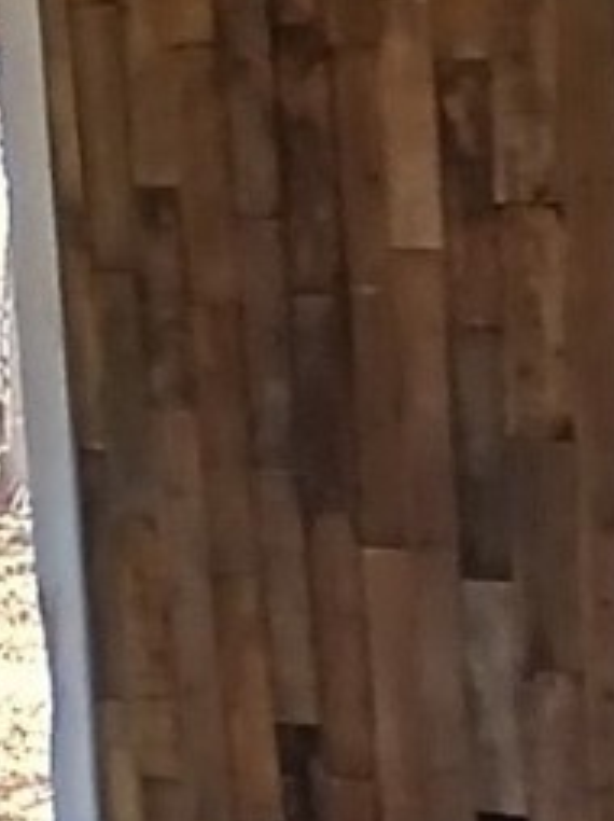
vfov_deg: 19.1
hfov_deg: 13.6
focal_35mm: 103
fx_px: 2440
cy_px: 527
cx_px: 866
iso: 64
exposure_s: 1/120
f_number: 2.2
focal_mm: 1.4
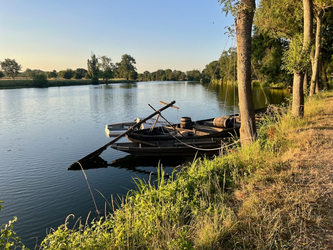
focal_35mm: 26
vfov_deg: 53.1
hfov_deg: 67.3
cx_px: 166
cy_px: 125
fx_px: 250
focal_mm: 5.1
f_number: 1.6
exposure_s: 1/816
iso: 50
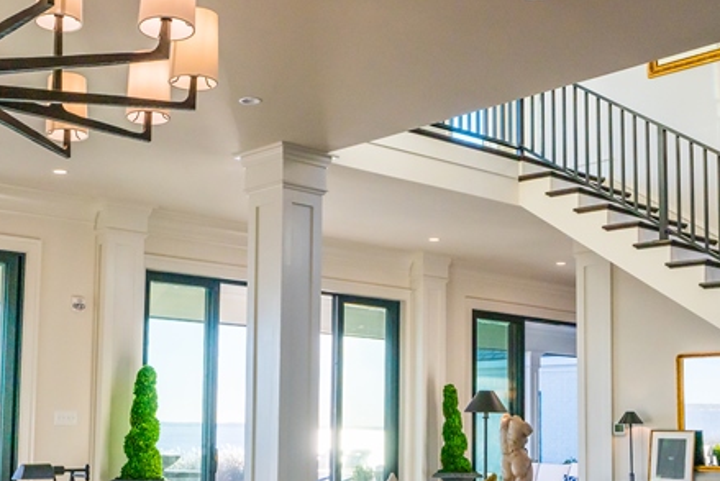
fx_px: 1040
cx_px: 277
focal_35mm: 52
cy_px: 343
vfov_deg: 25.8
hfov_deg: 38.0
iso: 500
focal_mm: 21
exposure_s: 1/320
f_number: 8
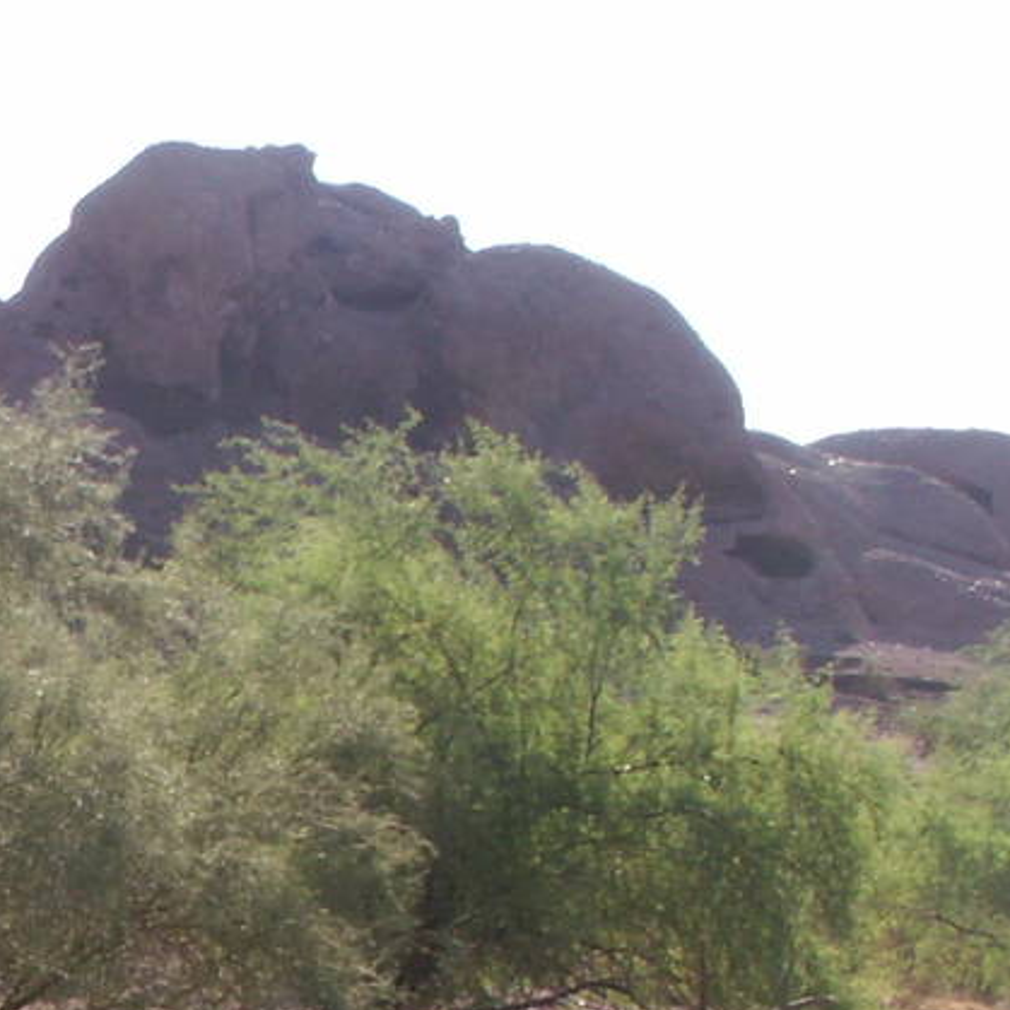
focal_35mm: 118
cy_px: 1237
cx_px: -550
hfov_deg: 13.8
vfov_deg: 14.3
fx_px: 3895
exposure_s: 1/100
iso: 50
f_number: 8
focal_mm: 5.86
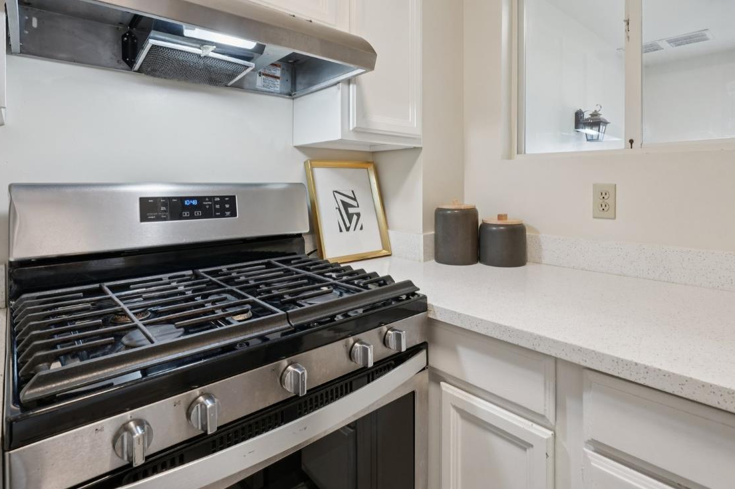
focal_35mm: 19
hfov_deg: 86.8
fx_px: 388
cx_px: 390
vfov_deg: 63.6
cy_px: 183
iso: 640
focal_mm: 14
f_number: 8
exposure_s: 1/30
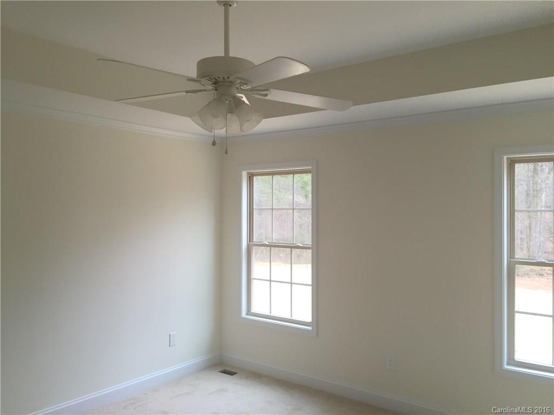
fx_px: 464
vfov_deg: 48.2
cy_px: 208
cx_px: 277
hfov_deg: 61.7
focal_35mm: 29
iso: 40
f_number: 2.2
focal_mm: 4.15
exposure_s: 1/30
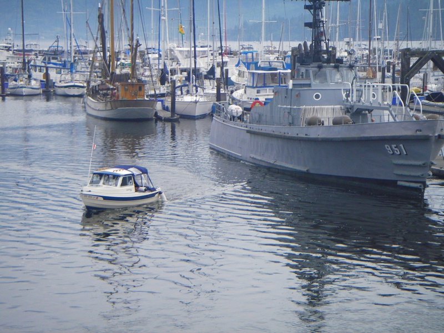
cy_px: 166
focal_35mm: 114
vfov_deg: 13.0
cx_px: 222
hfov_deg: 17.3
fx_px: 1462
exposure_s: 1/400
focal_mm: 18.9
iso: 64
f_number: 4
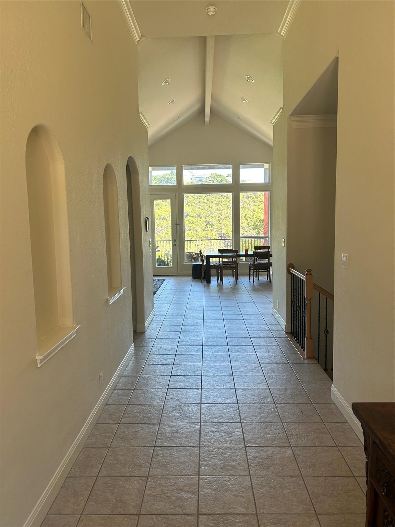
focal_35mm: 26
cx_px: 198
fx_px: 396
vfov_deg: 67.3
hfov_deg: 53.1
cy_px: 264
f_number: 1.5
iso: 64
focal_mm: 5.7
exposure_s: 1/142
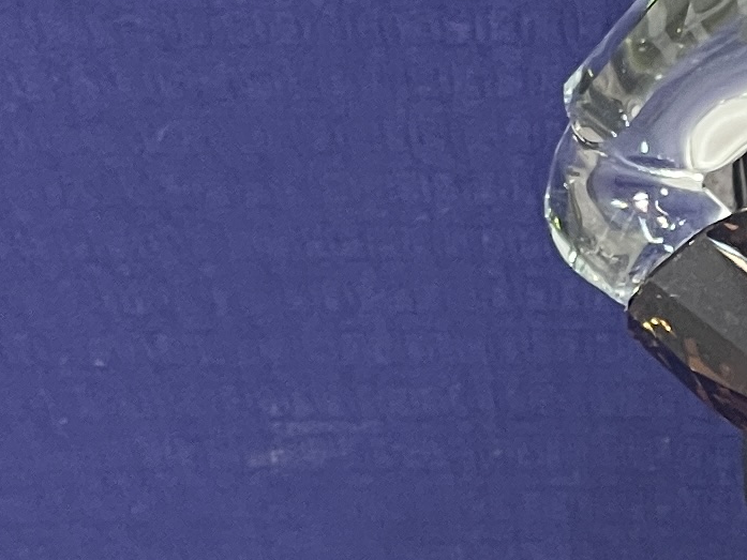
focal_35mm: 370
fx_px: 7986
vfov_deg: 4.0
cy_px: 502
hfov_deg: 5.3
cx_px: 1211
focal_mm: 7.5
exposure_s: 1/99
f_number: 2.2
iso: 100
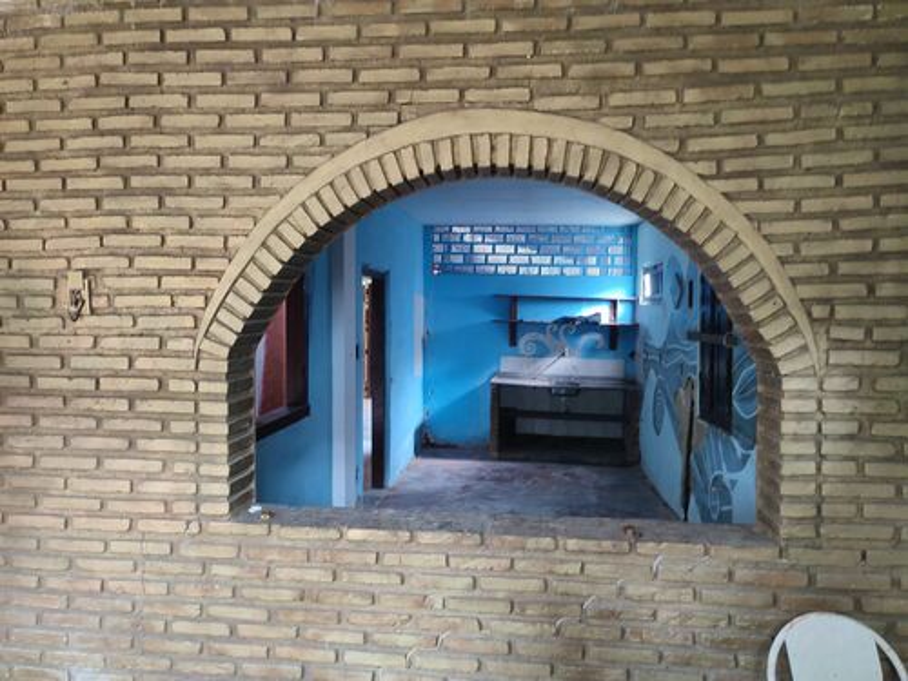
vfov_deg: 54.9
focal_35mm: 25
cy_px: 340
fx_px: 656
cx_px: 454
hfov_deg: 69.4
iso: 885
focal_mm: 6.04
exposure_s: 1/20
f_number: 1.9
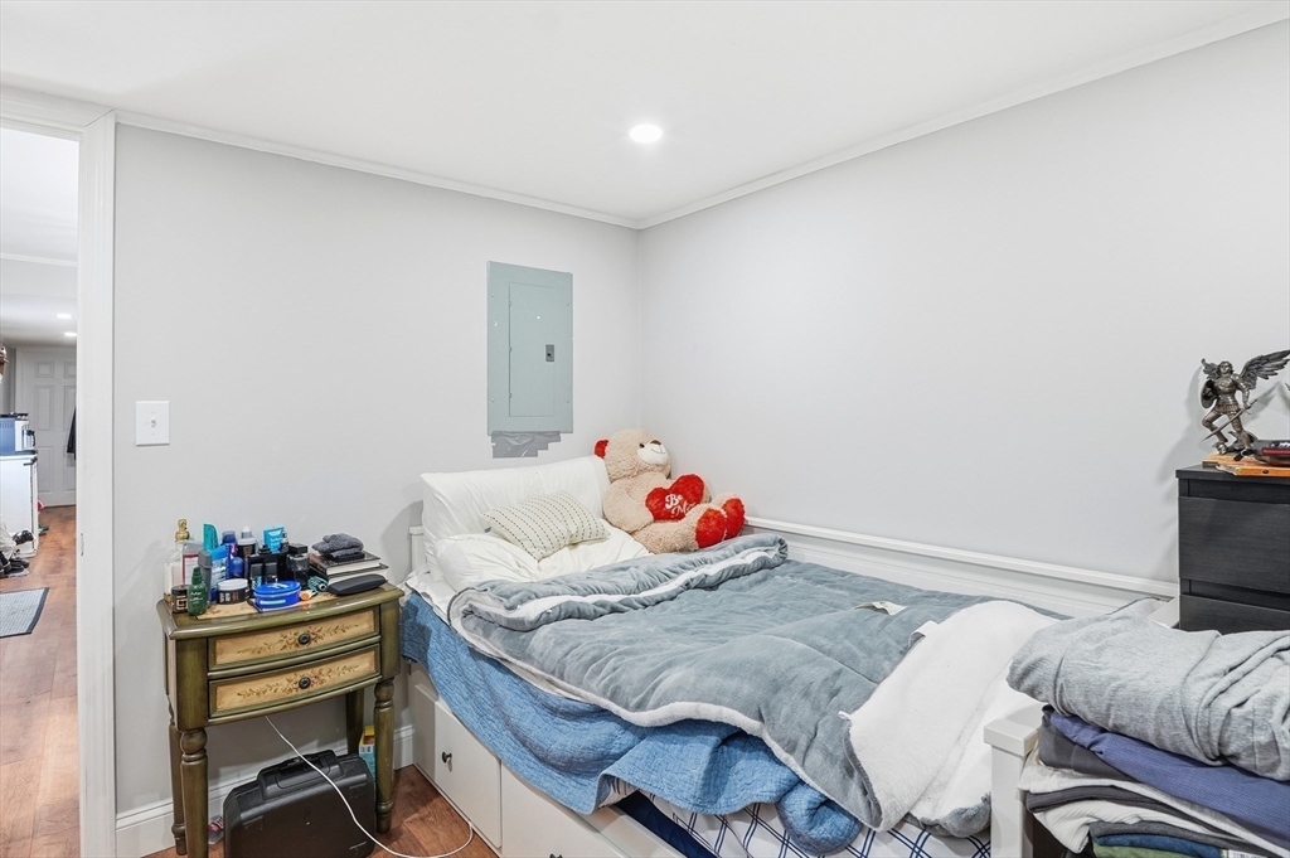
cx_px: 645
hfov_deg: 95.0
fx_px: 591
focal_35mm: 16
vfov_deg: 72.0
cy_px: 429
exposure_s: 1/100
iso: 400
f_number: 7.1
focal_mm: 11
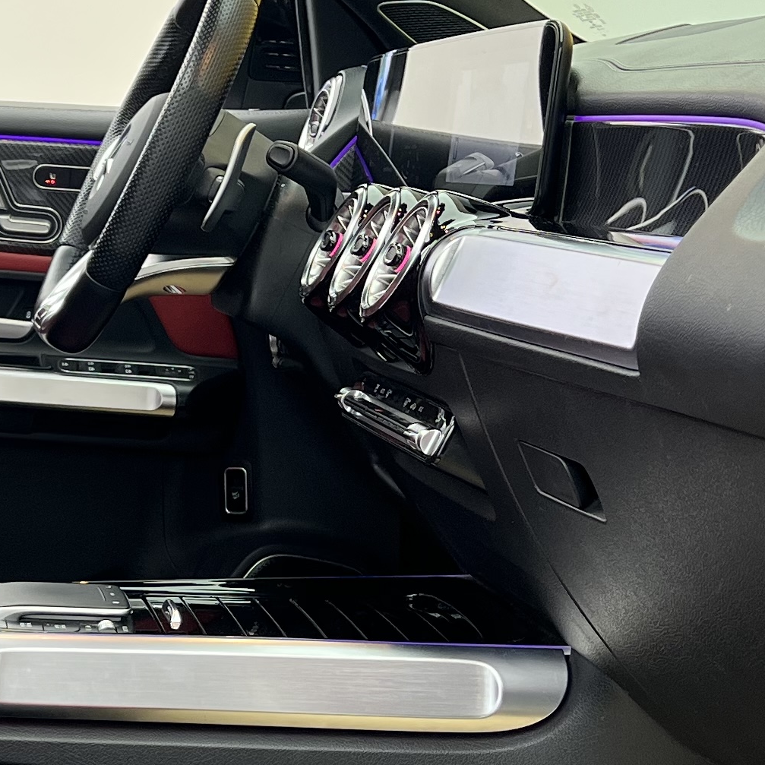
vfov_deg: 18.8
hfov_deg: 18.3
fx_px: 2300
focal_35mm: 92
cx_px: -34
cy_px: 504
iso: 80
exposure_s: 1/100
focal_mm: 5.7
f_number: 1.5
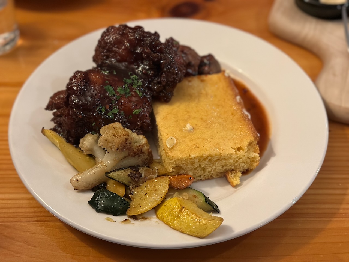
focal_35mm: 48
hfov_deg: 39.7
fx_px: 484
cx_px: 174
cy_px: 131
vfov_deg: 30.3
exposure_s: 1/40
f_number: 1.78
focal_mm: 6.86
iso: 640
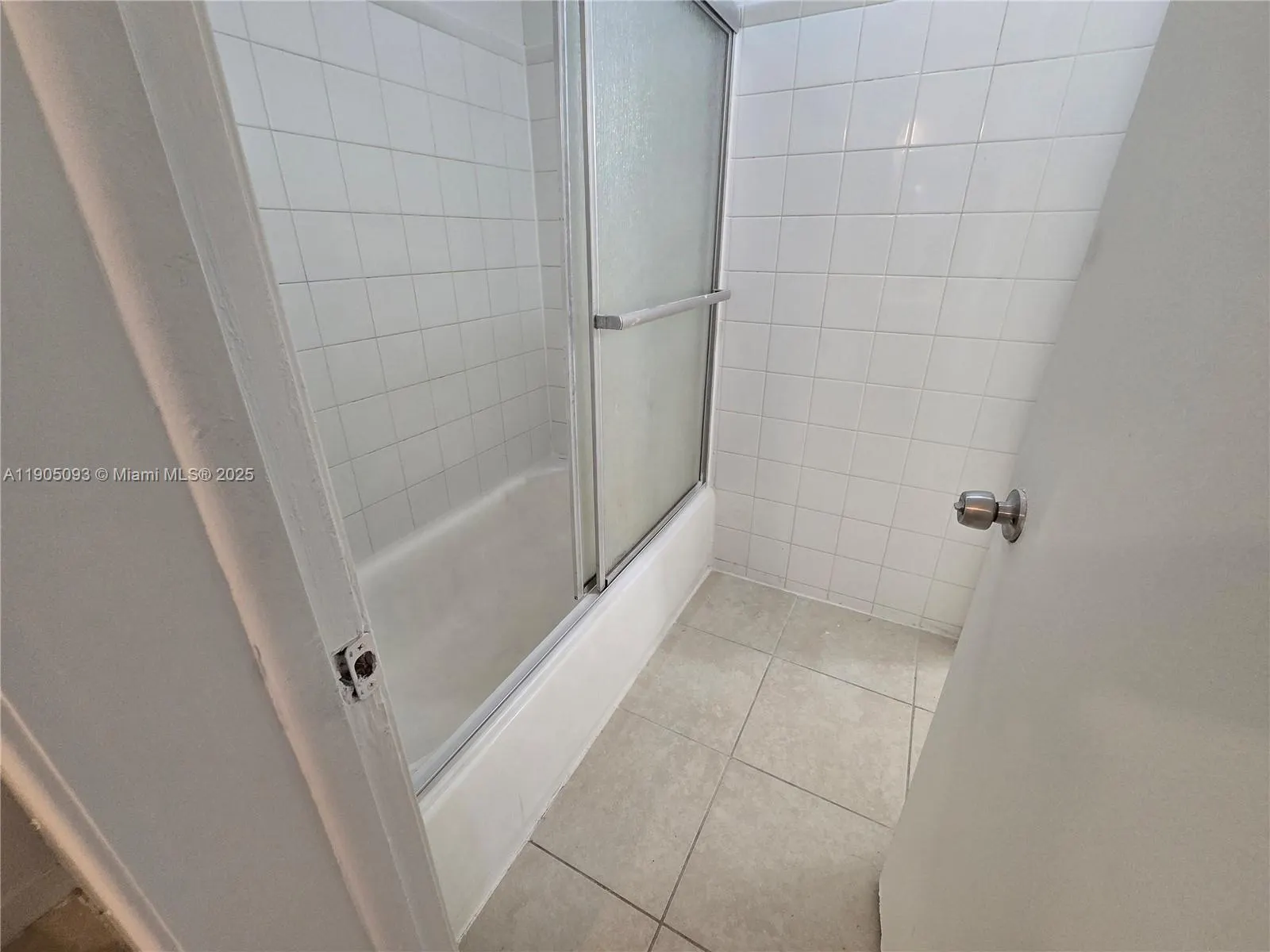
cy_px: 476
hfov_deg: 106.2
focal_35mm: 13
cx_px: 635
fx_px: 477
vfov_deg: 89.9
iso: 320
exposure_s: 1/60
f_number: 2.2
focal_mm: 2.2
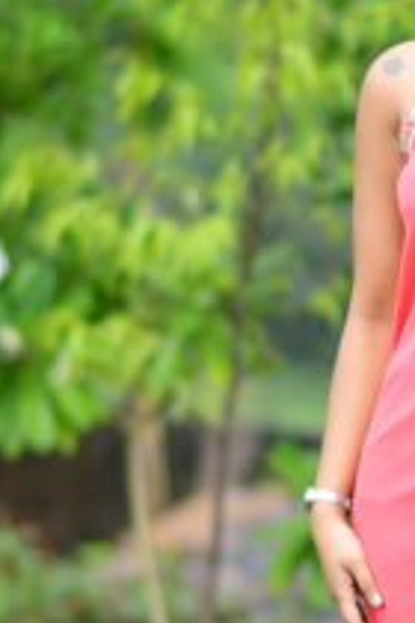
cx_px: 540
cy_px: 399
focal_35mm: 426
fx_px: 7366
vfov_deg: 4.8
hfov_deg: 3.2
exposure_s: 1/1000
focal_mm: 85
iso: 160
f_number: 1.8
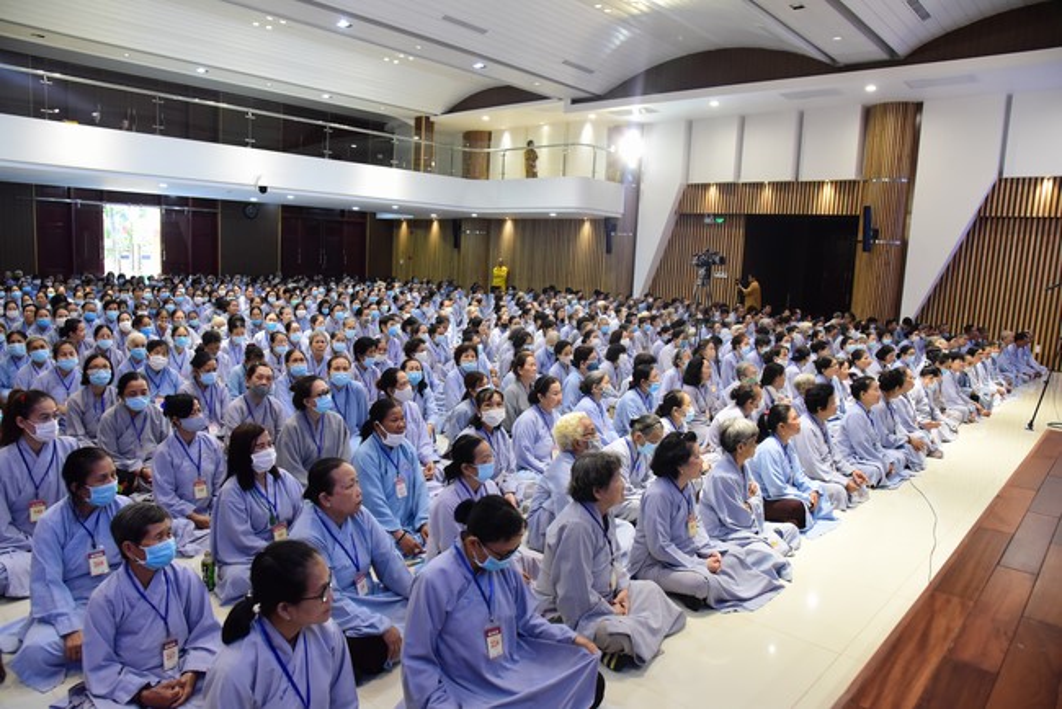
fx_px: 708
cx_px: 531
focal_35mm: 24
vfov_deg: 53.2
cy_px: 354
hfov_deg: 73.7
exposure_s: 1/60
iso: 3200
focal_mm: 24
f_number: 7.1
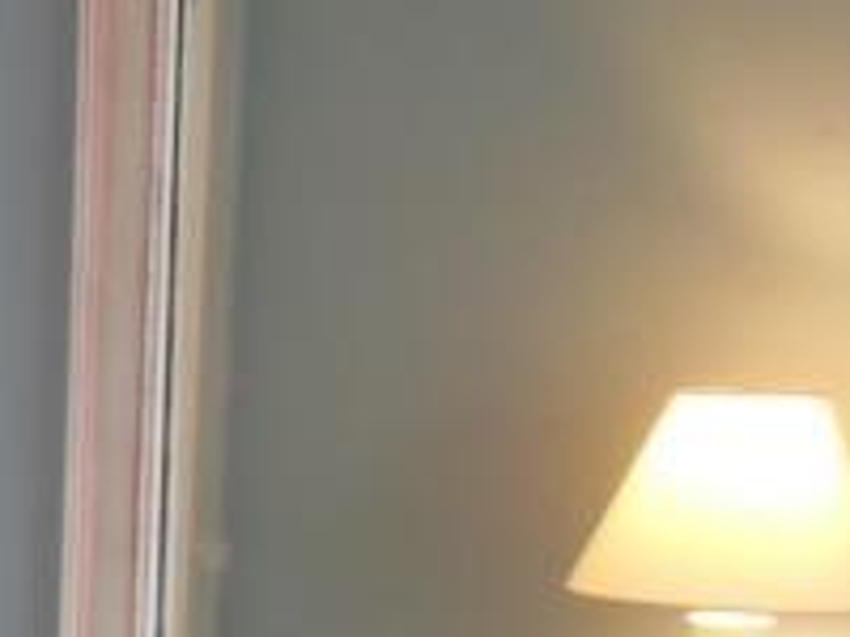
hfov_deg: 13.2
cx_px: -888
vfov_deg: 11.3
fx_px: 3143
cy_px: 849
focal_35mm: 128
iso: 160
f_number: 3.2
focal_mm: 4.5
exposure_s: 1/30
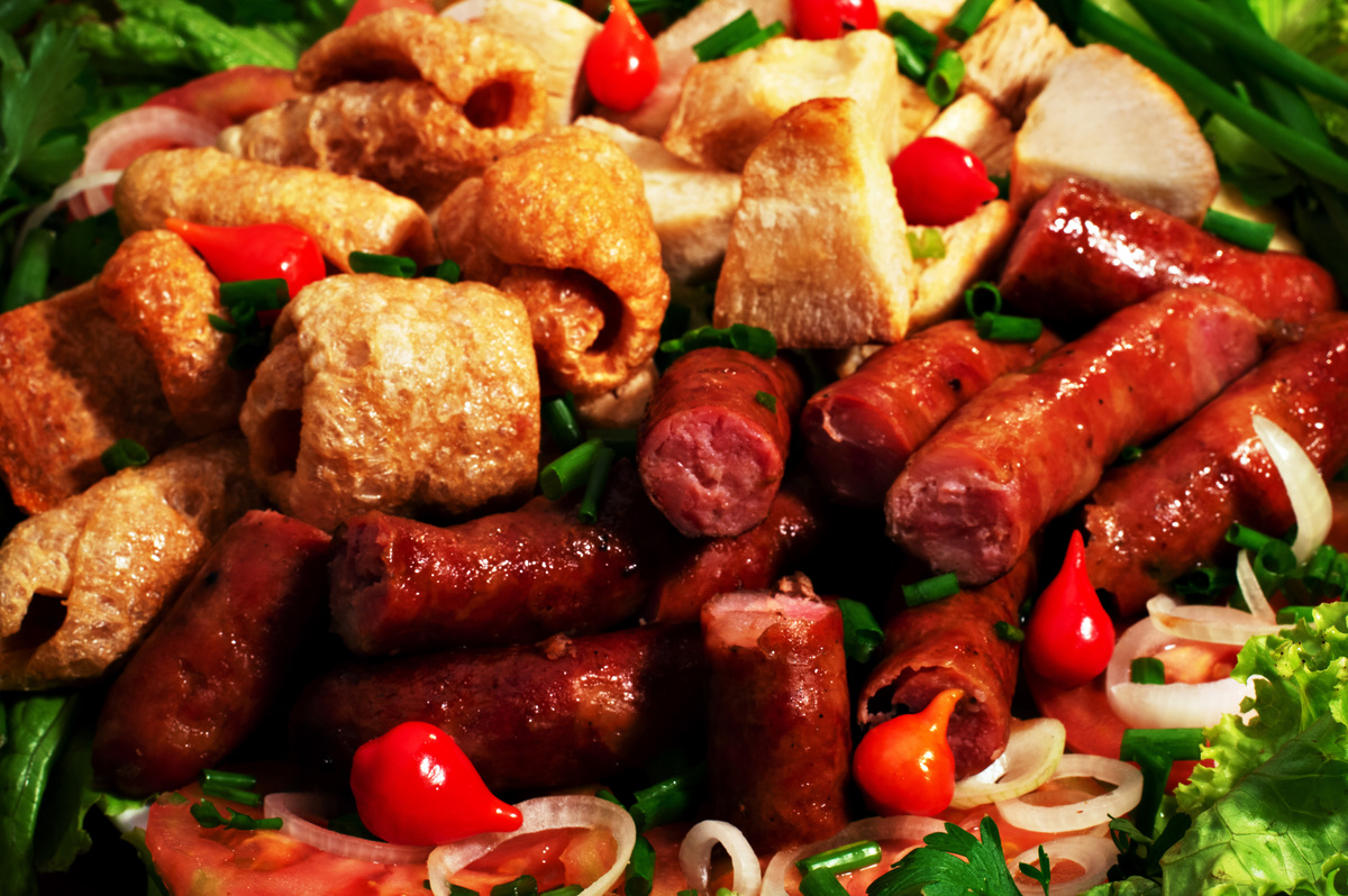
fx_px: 2806
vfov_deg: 18.2
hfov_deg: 27.0
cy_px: 448
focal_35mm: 75
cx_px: 674
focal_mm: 50
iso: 200
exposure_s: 1
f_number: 14
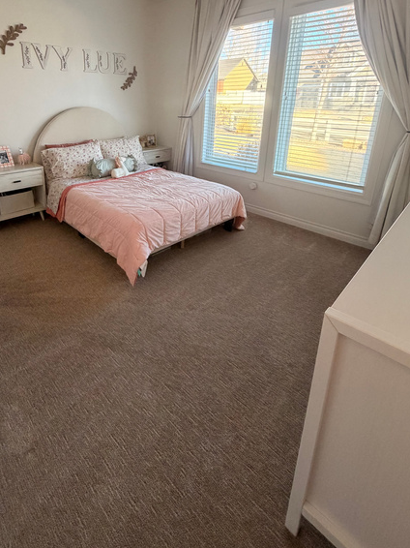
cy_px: 184
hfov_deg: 67.6
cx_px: 153
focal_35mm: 19
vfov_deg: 81.9
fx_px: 300
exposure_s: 1/104
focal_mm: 2.22
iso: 320
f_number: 2.2
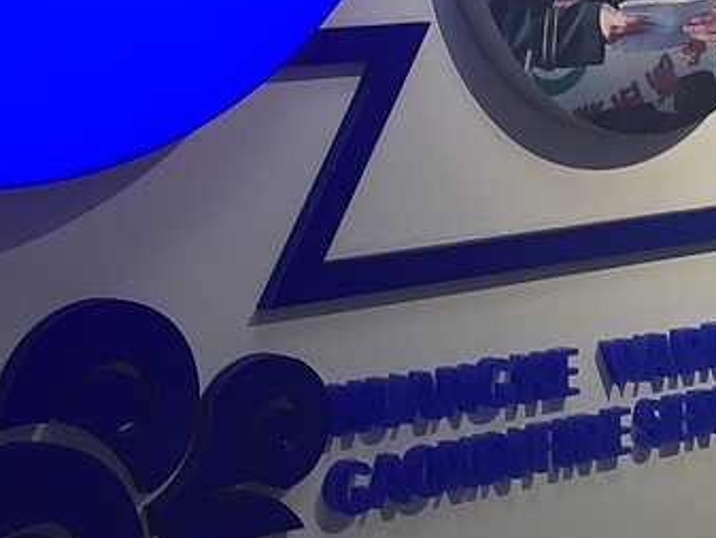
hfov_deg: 17.7
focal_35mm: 110
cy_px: -230
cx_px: 559
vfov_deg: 12.9
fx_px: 2276
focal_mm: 4.15
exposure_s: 1/40
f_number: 2.2
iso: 32
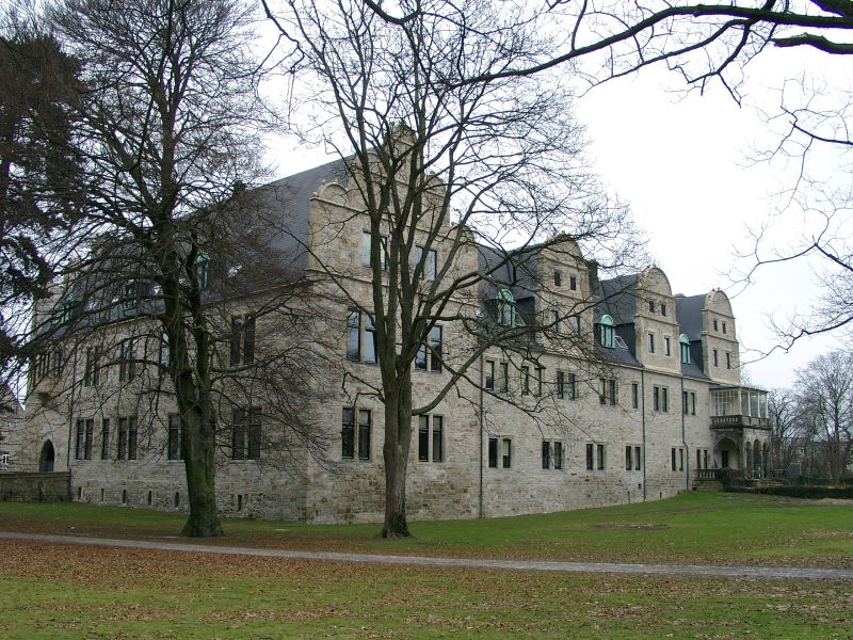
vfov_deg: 41.8
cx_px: 426
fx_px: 838
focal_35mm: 34
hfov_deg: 54.0
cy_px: 320
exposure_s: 1/110
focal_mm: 7.13
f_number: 4
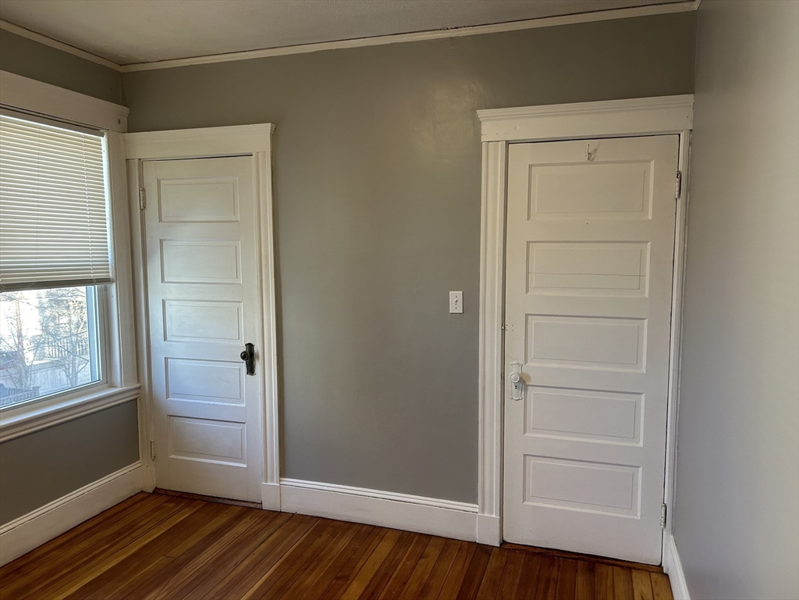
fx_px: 600
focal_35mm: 26
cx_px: 400
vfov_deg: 53.1
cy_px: 300
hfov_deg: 67.3
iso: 125
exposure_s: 1/120
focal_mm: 5.7
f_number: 1.5
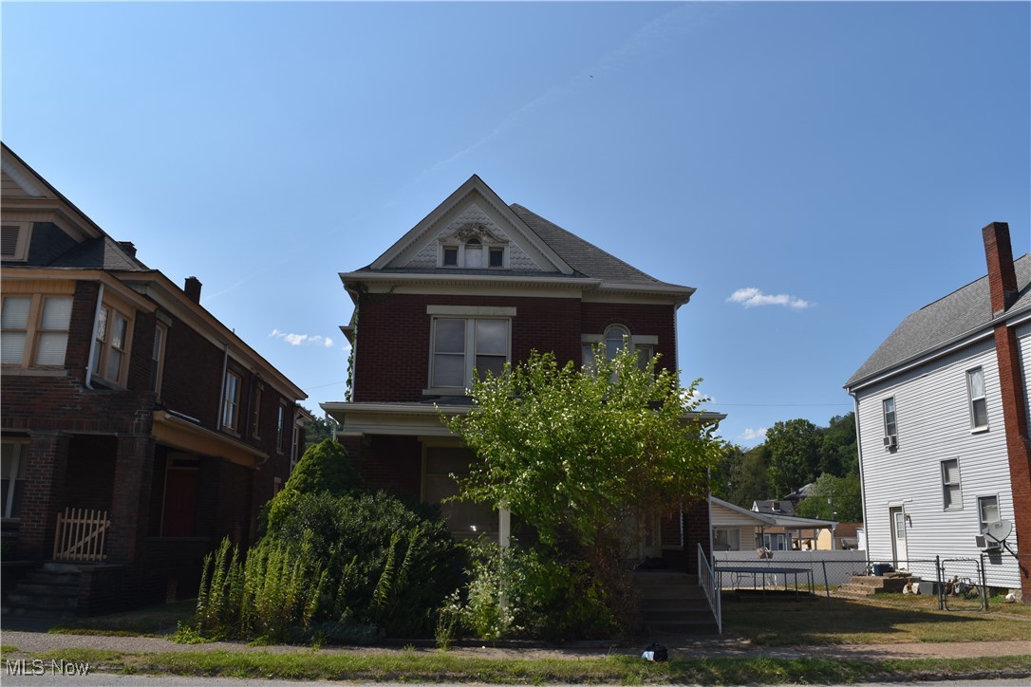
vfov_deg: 47.9
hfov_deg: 67.4
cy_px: 344
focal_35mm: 27
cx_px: 516
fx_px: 773
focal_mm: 18
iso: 100
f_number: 11
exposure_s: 1/200
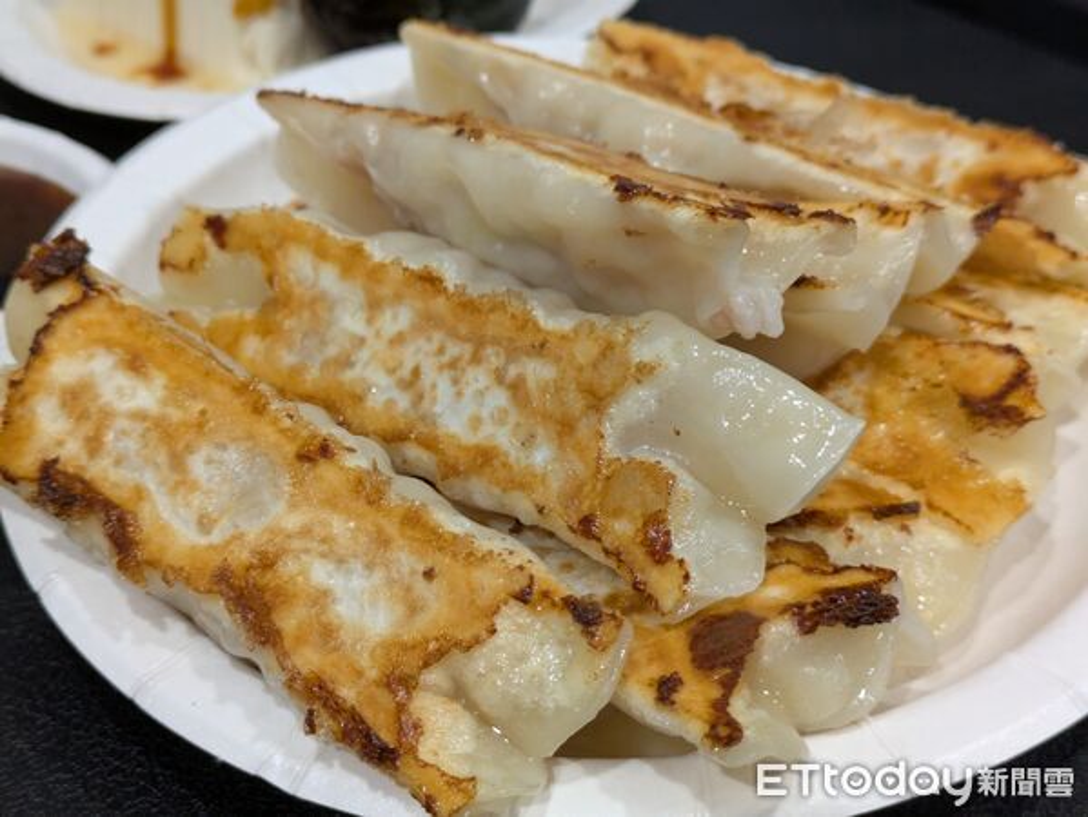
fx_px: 1604
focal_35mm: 51
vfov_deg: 28.6
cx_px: 544
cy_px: 408
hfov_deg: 37.5
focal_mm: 5.43
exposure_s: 1/120
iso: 149
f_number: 1.89
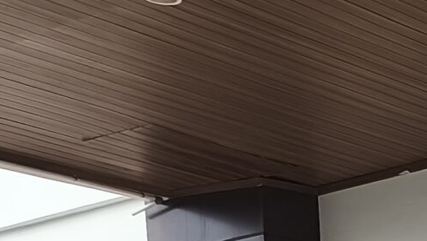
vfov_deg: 8.0
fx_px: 1473
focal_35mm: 130
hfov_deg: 12.6
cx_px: 1051
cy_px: 719
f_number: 1.65
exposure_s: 1/224
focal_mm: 6.18
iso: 50
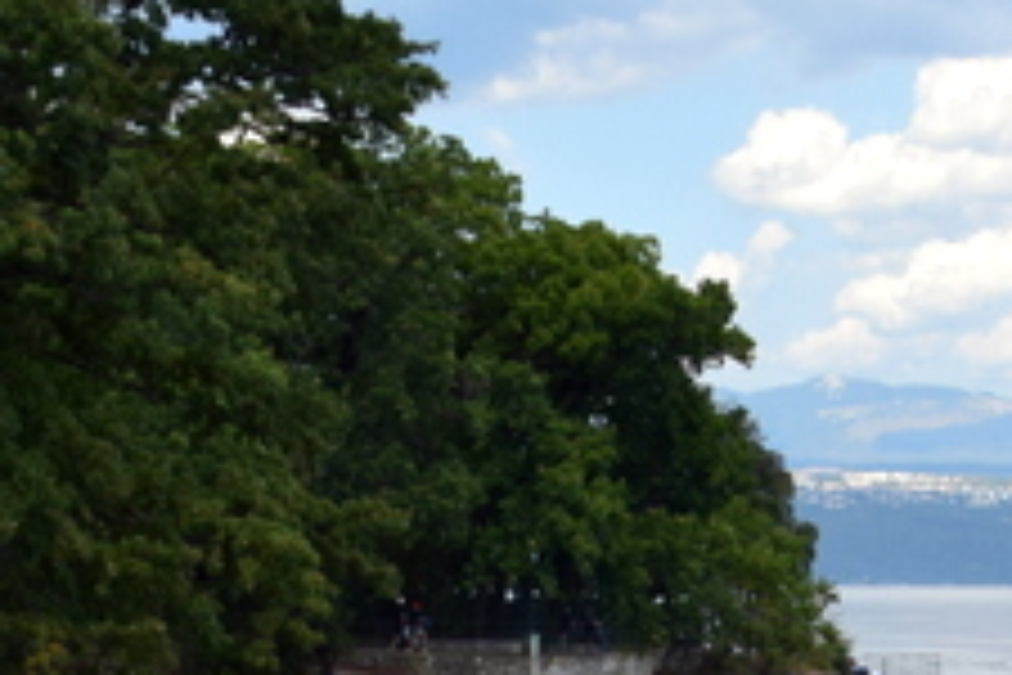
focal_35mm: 128
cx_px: 747
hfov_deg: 15.9
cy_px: 976
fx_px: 3598
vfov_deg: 10.4
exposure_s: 1/400
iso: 400
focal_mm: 24
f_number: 11
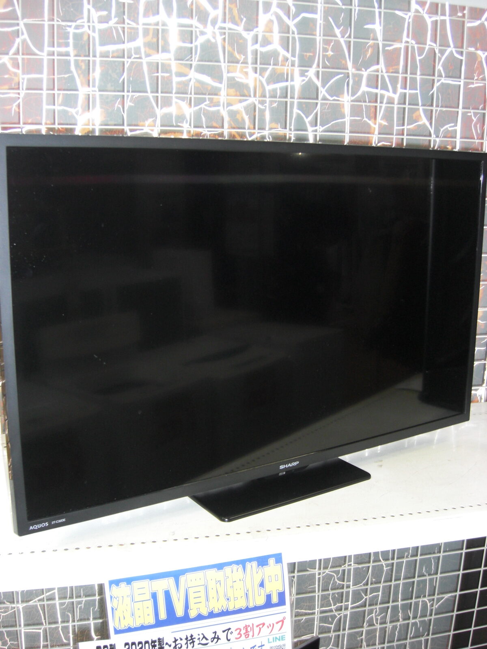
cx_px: 244
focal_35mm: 38
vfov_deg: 49.0
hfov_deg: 37.7
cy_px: 324
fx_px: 713
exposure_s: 1/60
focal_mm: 7.9
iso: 200
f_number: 2.8
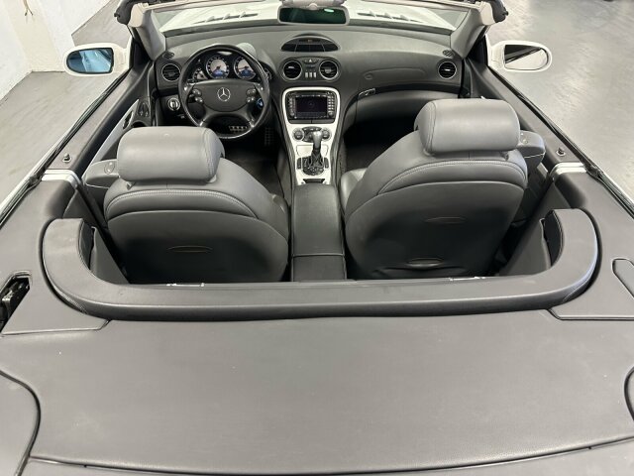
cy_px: 238
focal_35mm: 24
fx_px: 440
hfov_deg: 71.6
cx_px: 317
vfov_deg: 56.8
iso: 500
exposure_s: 1/50
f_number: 1.78
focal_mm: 6.86
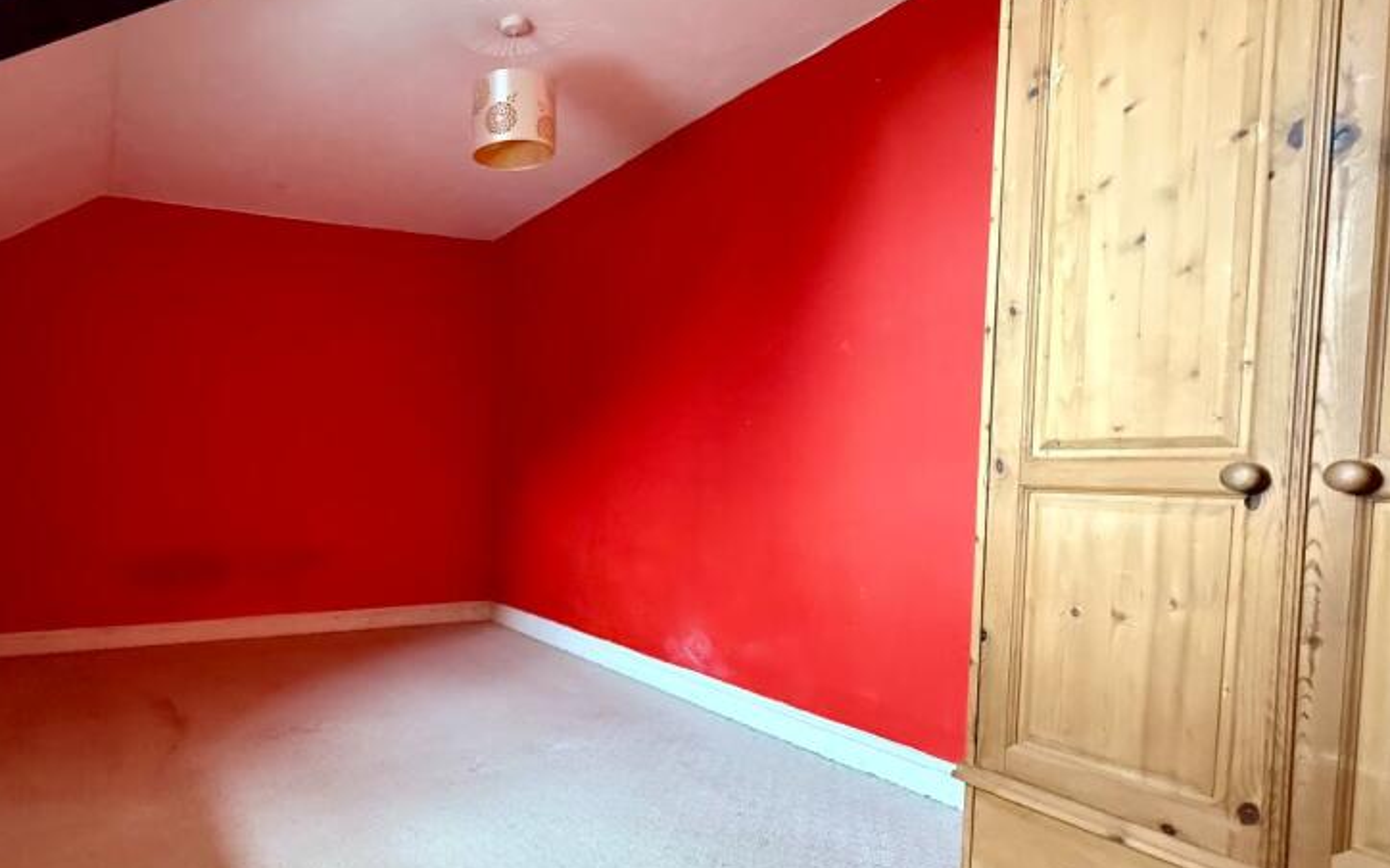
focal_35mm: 21
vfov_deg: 56.9
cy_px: 509
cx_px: 415
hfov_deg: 78.3
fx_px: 795
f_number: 2.2
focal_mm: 2.22
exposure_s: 1/60
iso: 1000
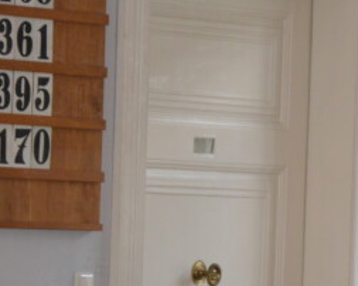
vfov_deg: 3.8
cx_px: 364
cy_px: 314
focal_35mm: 410
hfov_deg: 4.7
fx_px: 4341
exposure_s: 1/60
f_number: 5.6
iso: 720
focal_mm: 92
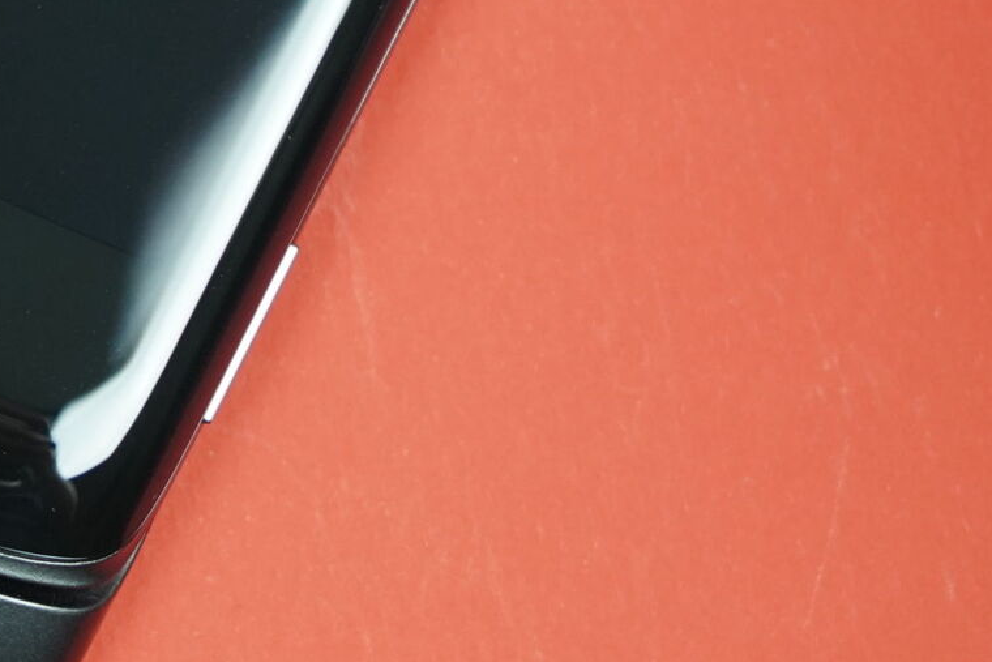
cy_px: 27
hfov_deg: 13.9
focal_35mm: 144
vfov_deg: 9.5
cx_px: -103
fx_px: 3968
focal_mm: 57
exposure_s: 1/200
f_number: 5.6
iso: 2000
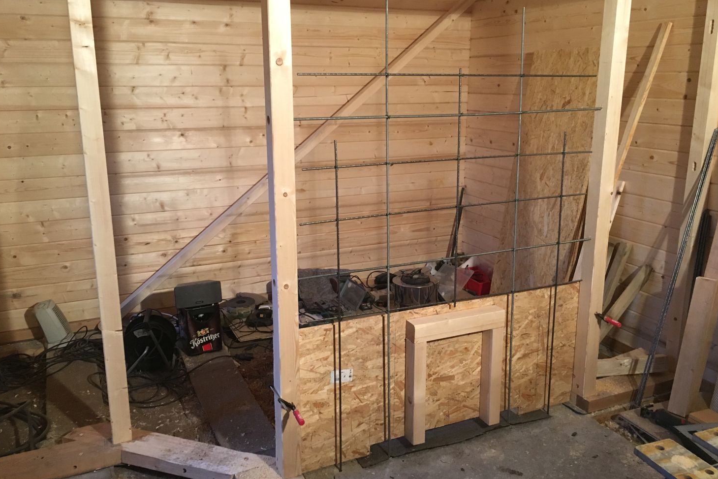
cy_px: 230
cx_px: 364
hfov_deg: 60.3
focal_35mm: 31
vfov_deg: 42.3
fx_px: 618
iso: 200
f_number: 2.2
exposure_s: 1/33
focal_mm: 4.15
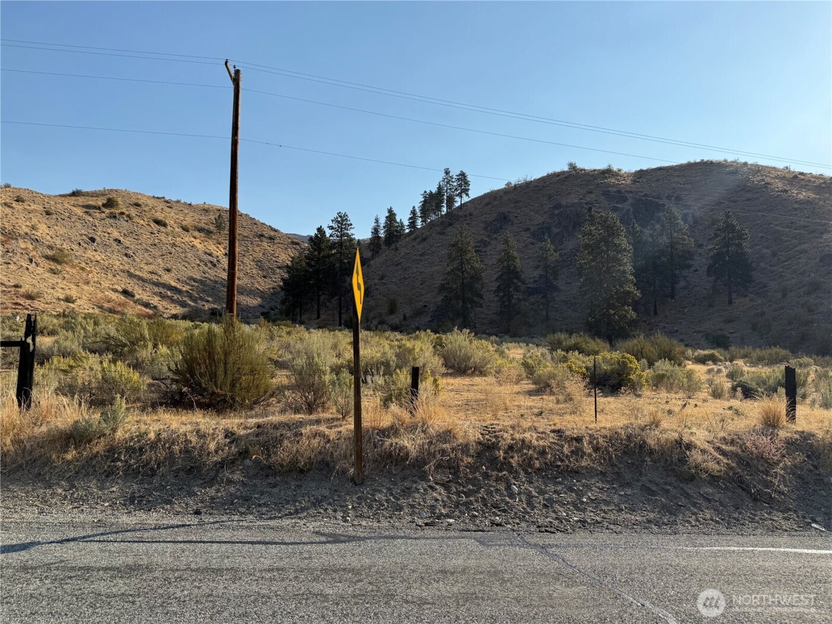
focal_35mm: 24
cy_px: 312
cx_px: 416
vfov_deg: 56.8
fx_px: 577
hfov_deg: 71.6
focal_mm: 6.76
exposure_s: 1/6173
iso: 100
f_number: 1.78
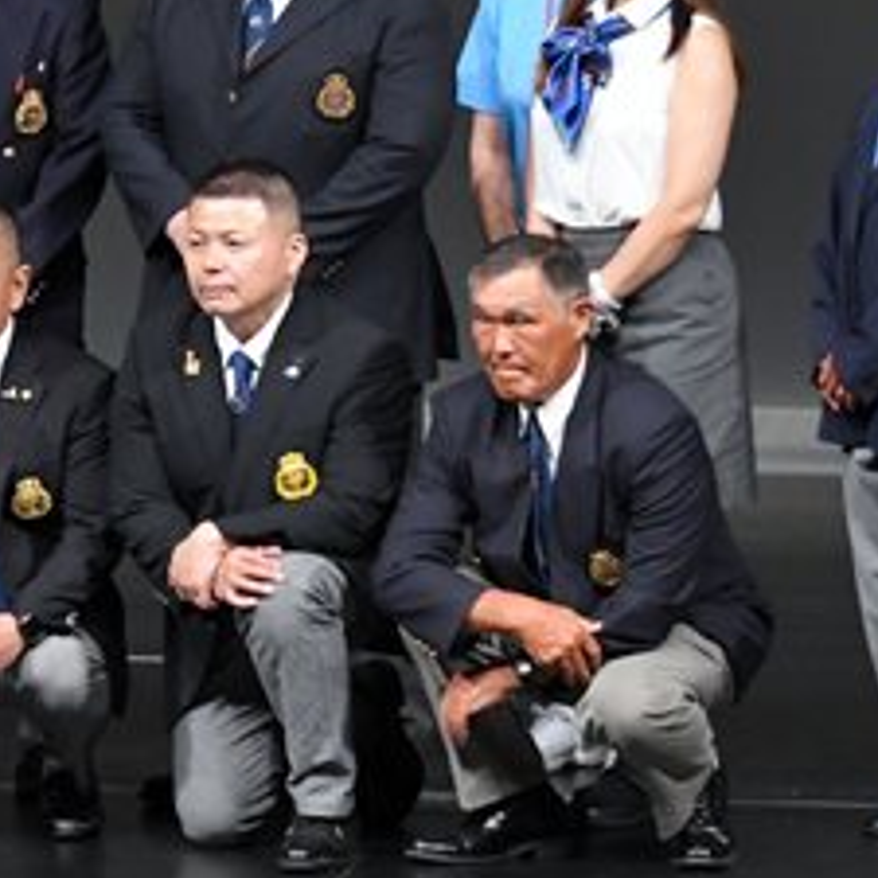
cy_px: 211
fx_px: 14606
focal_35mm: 509
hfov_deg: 3.4
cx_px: -68
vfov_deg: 3.4
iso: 3200
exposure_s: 1/400
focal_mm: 116
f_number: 5.6
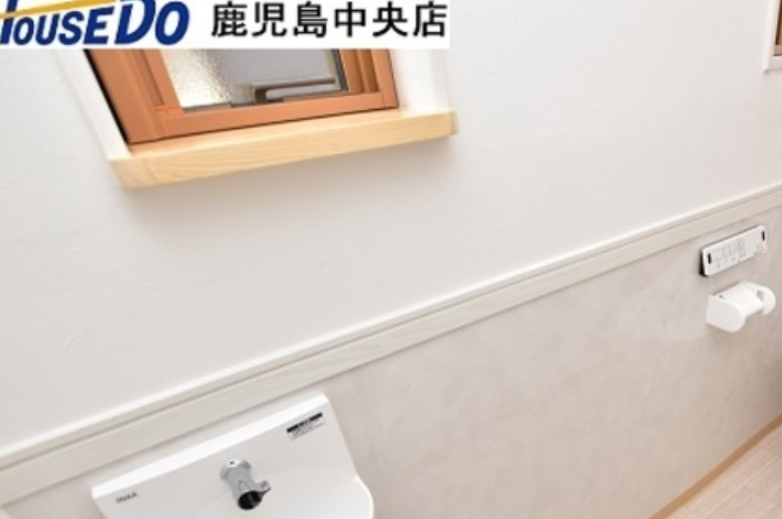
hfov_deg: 72.4
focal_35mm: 23
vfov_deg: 53.0
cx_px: 557
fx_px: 499
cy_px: 376
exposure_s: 1/60
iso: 160
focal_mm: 10
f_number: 4.5
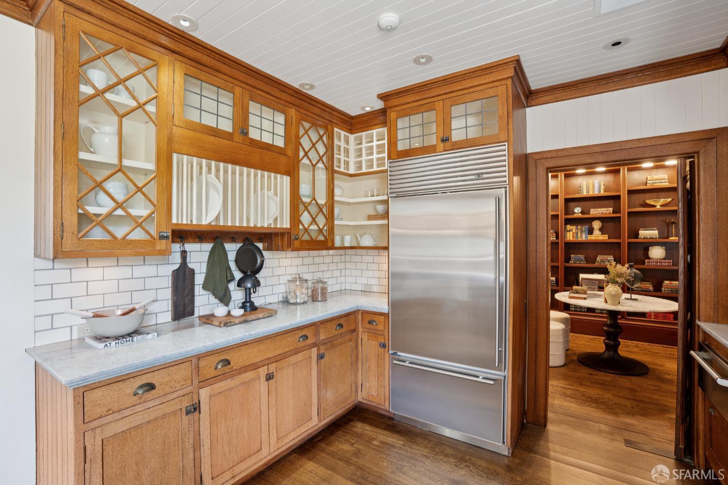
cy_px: 242
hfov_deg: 96.7
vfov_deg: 73.7
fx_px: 324
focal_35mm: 16
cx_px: 364
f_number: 8
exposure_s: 1/15
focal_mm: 16
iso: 800
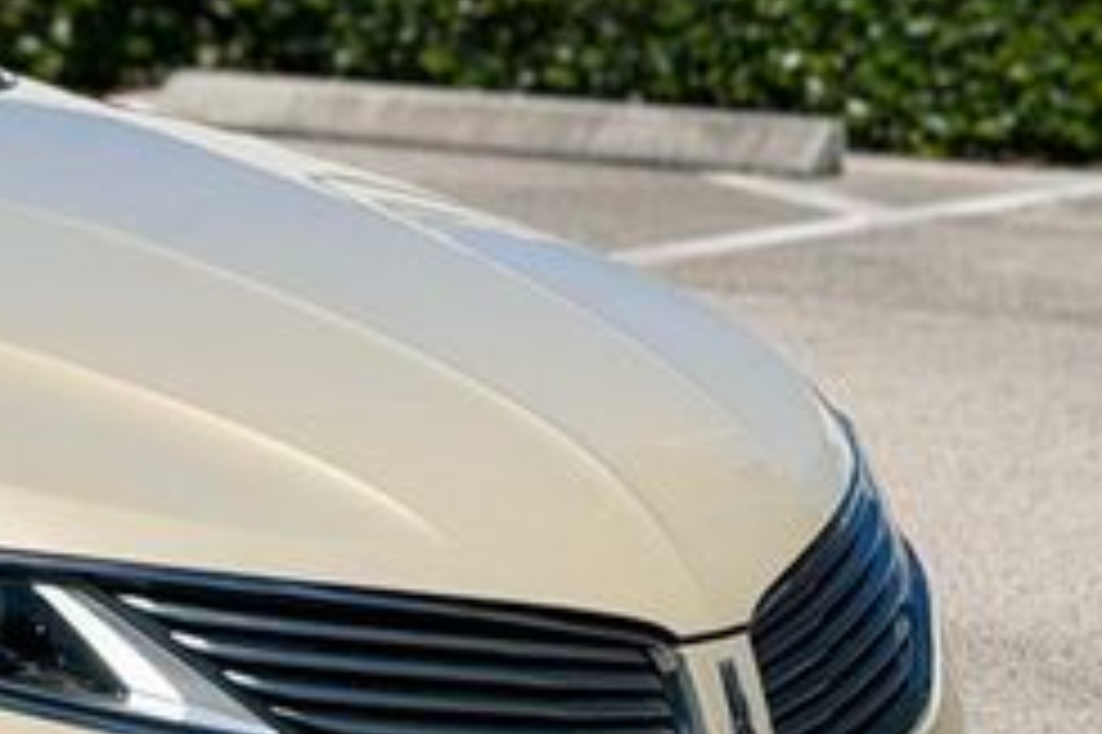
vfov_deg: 6.6
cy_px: 590
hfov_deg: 9.4
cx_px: -873
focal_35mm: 209
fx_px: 6393
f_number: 1.78
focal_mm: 6.76
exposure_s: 1/11364
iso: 80
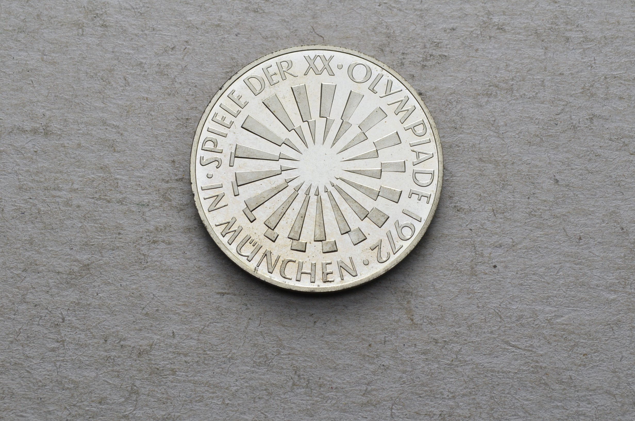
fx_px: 1452
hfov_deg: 24.7
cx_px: 318
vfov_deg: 16.5
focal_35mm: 82
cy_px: 210
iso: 400
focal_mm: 55
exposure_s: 1/250
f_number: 14
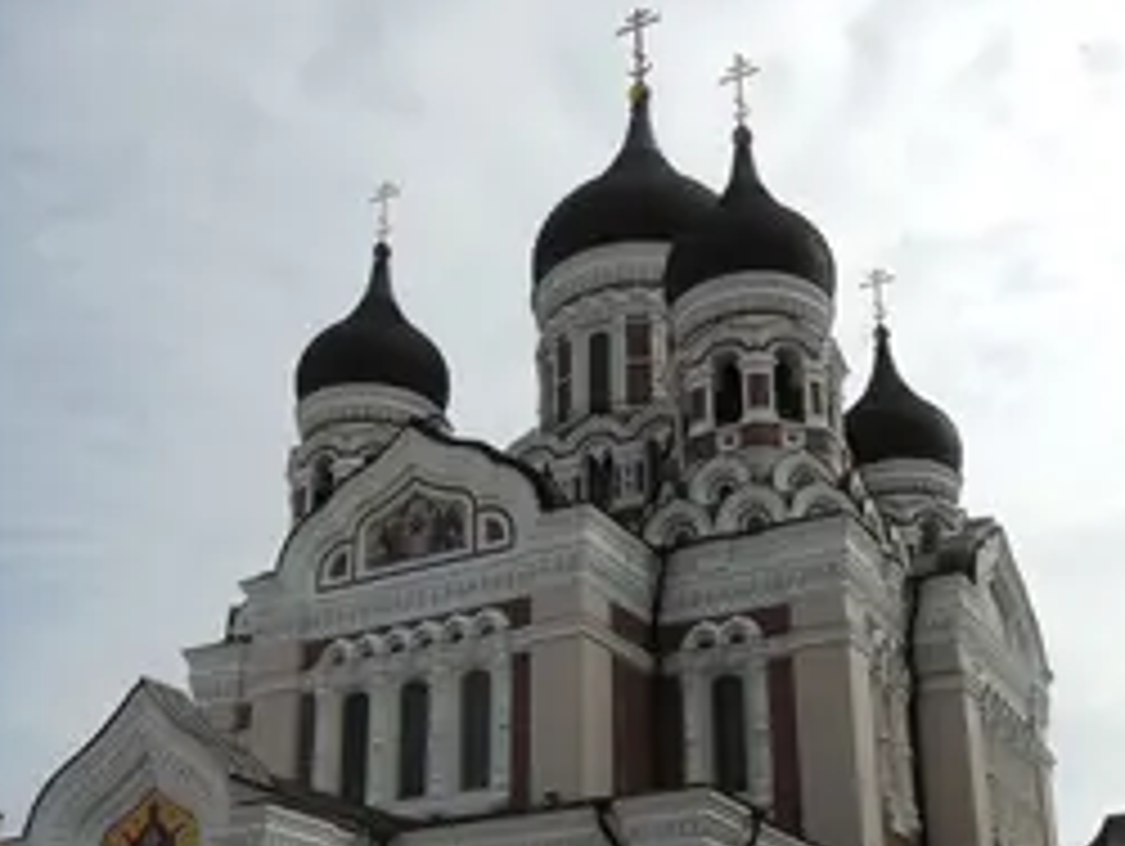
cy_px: 544
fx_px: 1561
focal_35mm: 48
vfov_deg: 30.2
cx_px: 644
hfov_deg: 39.5
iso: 100
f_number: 3.5
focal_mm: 5.3
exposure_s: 1/1600
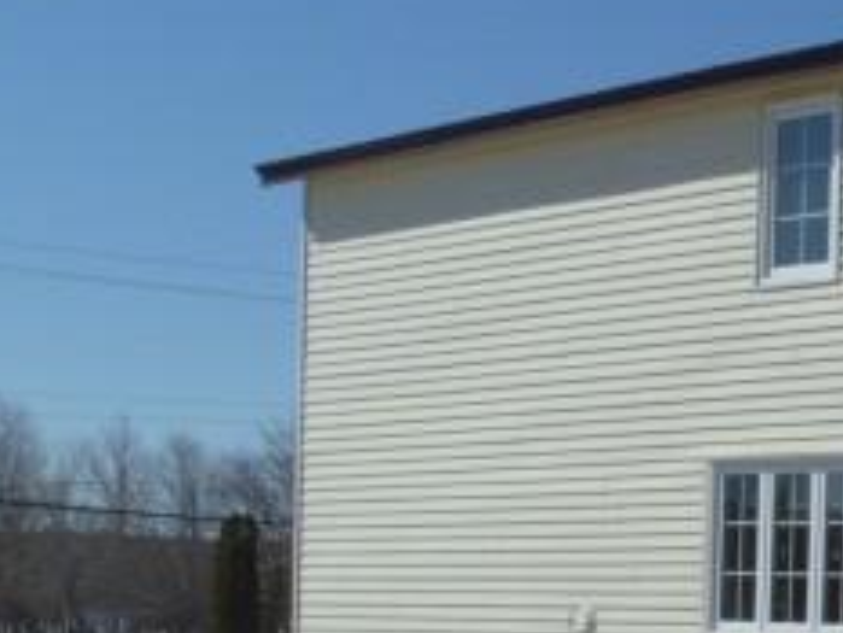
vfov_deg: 15.1
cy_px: 647
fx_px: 2339
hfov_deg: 18.8
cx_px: 1118
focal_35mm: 96
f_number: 5.6
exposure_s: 1/500
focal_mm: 6.3
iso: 80
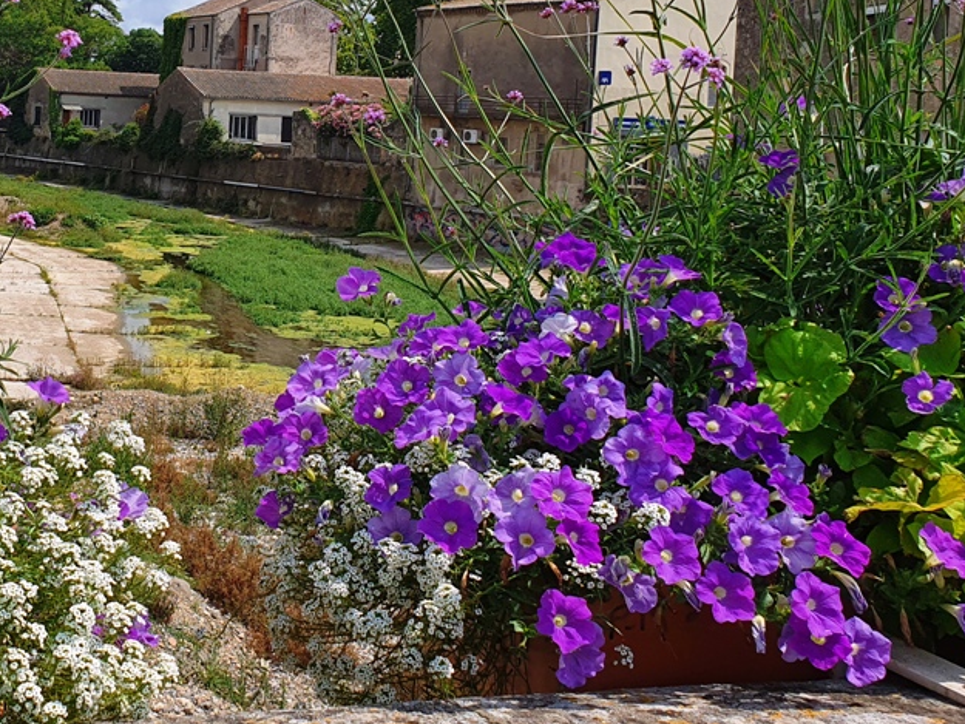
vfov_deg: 30.2
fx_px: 1310
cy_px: 149
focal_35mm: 47
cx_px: 143
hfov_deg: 38.3
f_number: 2.4
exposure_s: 1/1976
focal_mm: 4.32
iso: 50
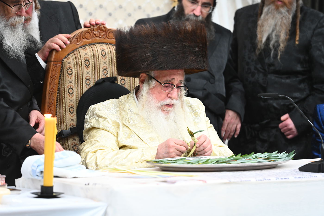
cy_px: 108
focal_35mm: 180
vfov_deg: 7.6
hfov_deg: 11.4
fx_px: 1620
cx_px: 162
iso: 2000
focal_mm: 180
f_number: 5
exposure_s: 1/125
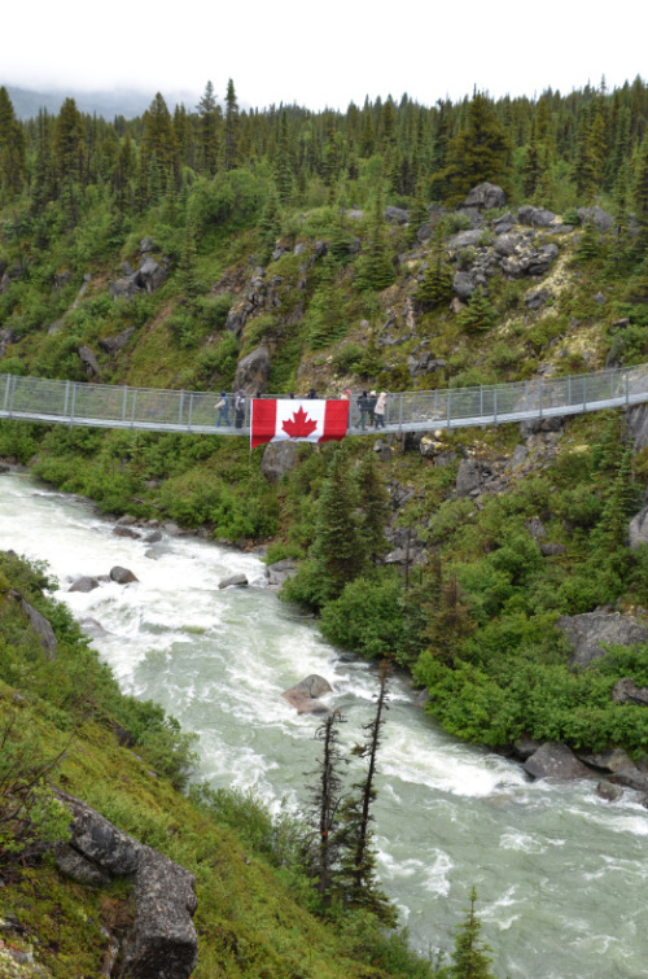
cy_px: 490
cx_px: 324
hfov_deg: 29.7
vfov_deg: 43.7
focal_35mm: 45
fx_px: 1221
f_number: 6.3
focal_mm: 30
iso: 200
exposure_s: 1/160
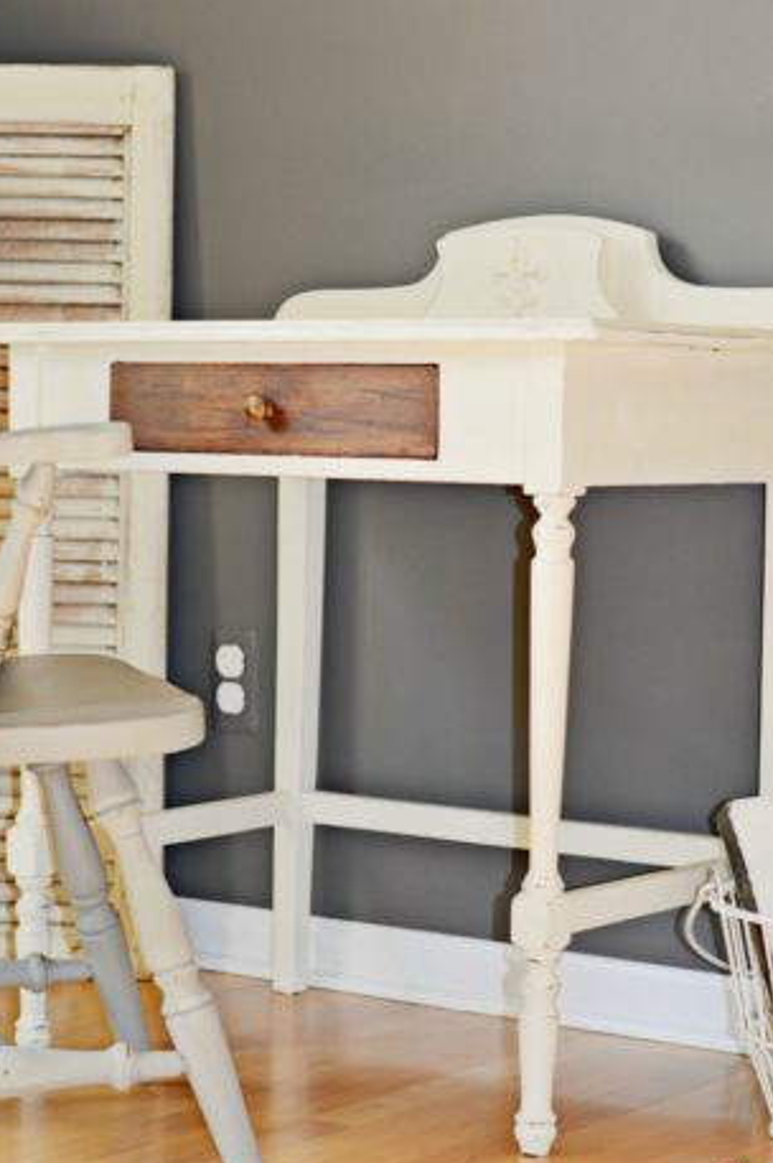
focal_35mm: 82
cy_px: 631
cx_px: 399
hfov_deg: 16.6
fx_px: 2645
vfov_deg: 24.8
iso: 200
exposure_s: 1/80
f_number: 3.5
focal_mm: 50
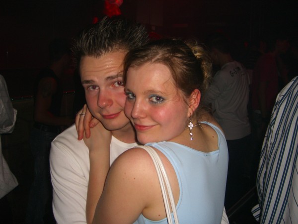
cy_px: 112
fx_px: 327
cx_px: 149
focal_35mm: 38
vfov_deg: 37.7
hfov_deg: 49.0
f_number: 2.8
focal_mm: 7.9
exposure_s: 1/60
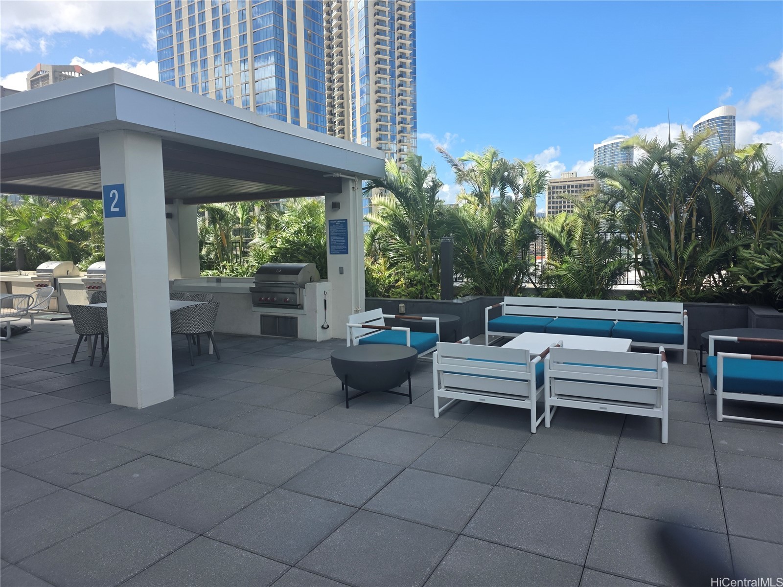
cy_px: 294
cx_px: 392
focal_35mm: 23
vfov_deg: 58.9
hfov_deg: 73.9
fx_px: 520
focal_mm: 6.3
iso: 80
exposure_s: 1/3168
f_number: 1.7
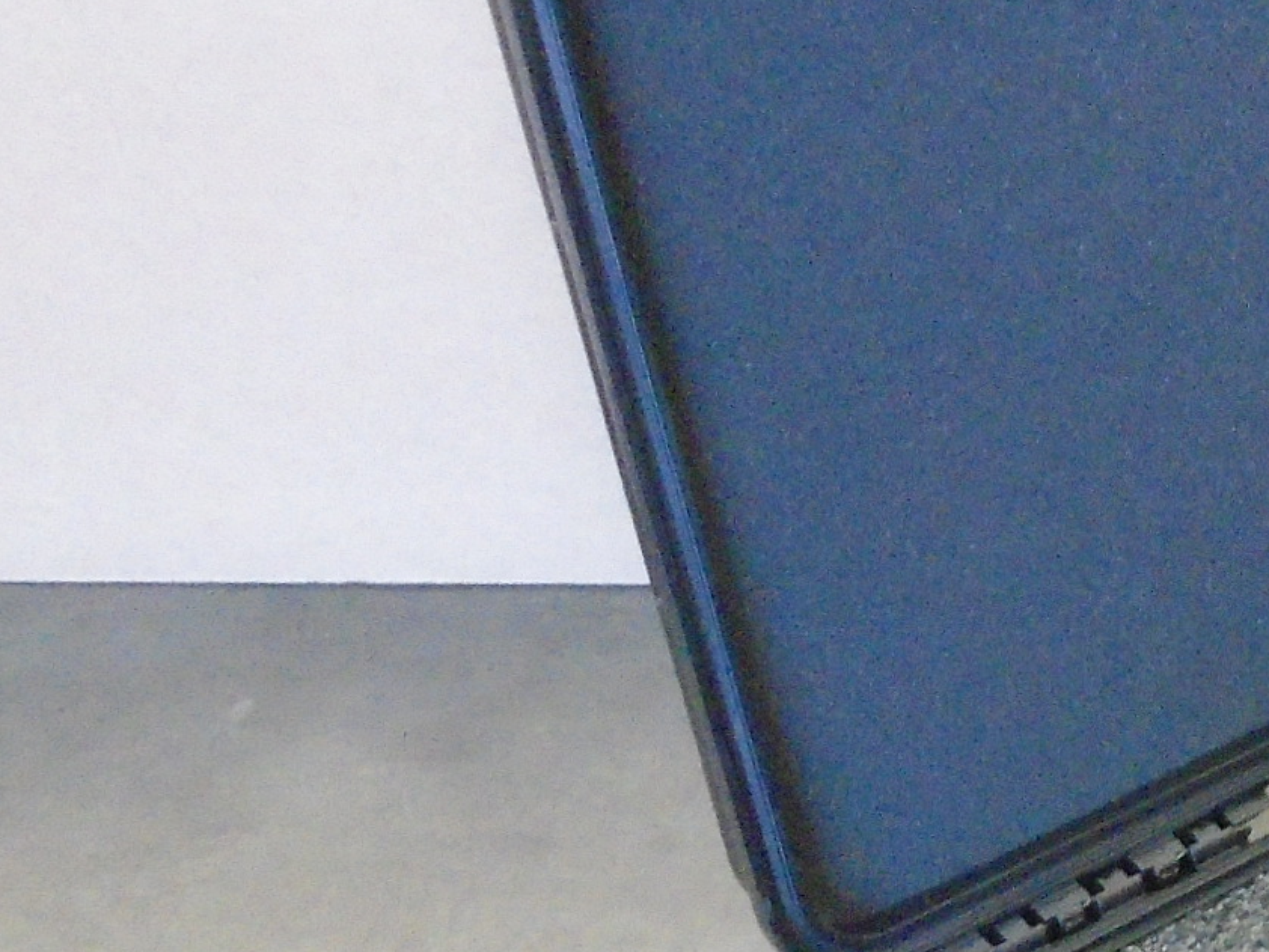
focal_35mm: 80
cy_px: 663
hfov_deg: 21.9
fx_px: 2934
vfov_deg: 18.4
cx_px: 1653
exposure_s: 1/50
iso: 800
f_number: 3.2
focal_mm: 4.6
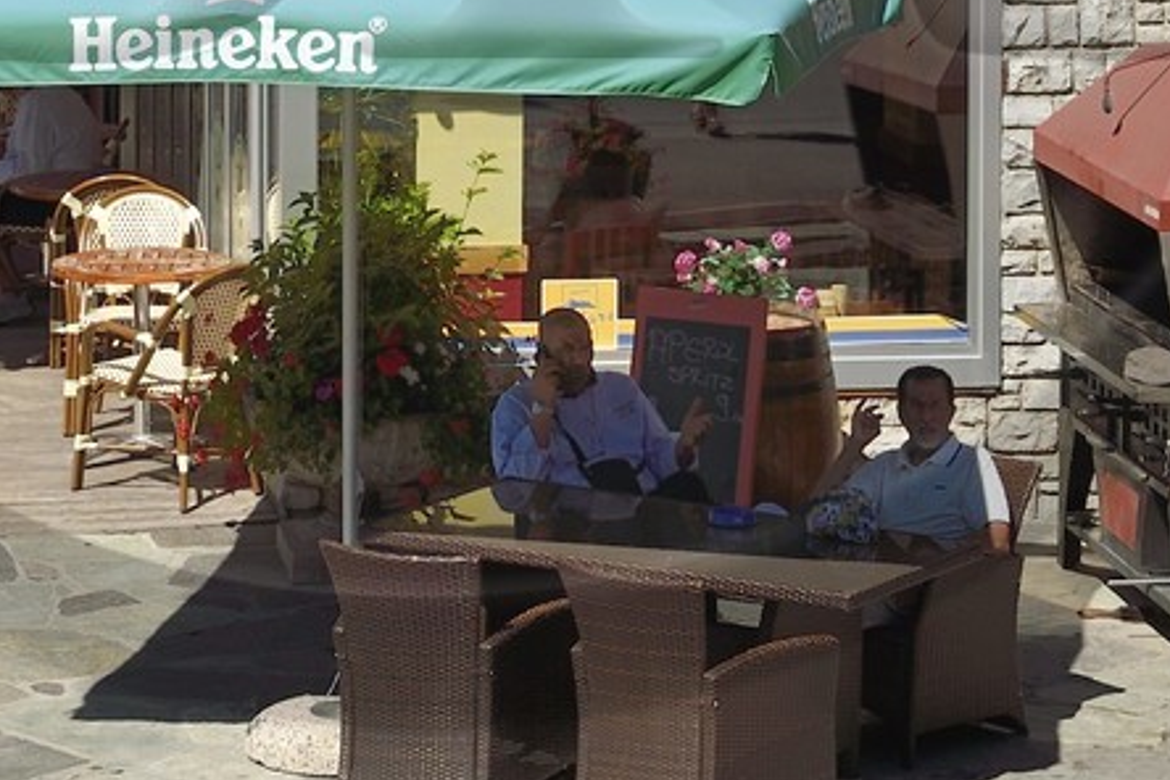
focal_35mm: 162
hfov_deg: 12.7
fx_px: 5265
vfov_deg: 8.3
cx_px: 419
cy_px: -369
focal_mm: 45
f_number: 16
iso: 200
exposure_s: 1/250
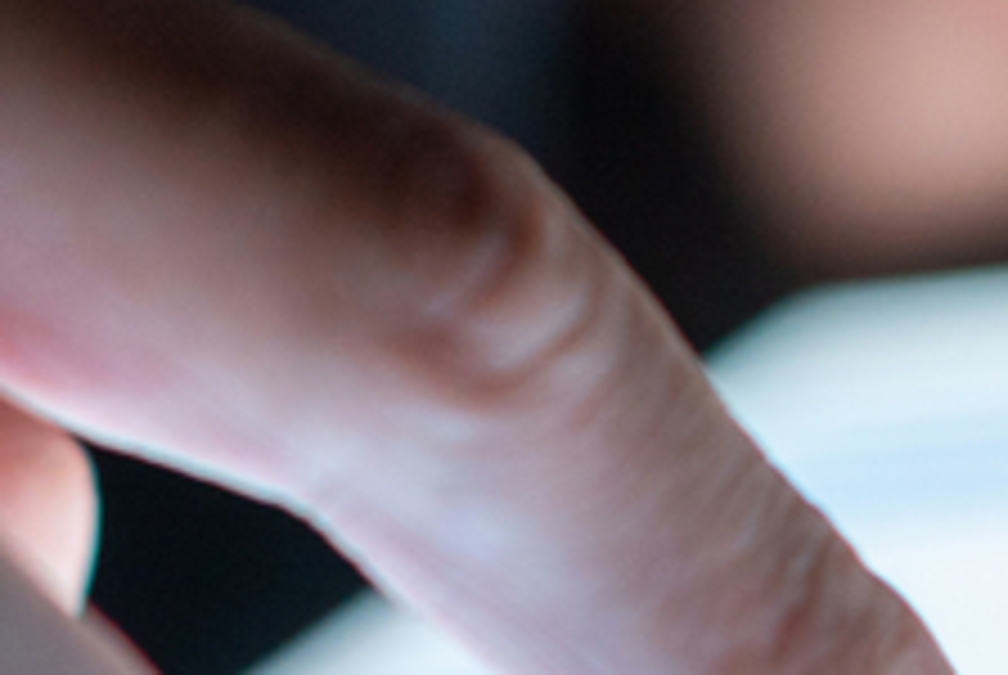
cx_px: 562
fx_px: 8243
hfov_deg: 7.0
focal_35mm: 294
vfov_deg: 4.7
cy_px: 922
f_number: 1.8
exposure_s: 1/100
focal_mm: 55
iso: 400
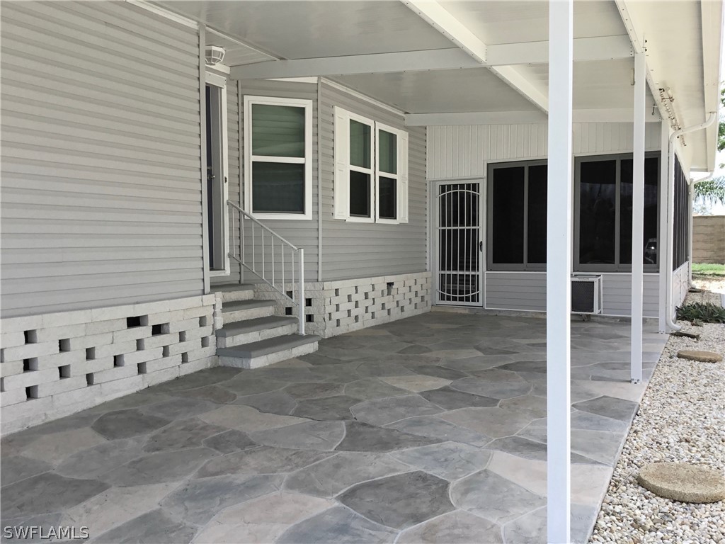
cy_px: 272
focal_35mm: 31
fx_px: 649
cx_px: 362
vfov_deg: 45.4
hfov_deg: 58.4
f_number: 2.4
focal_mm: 3.3
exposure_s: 1/443
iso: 25
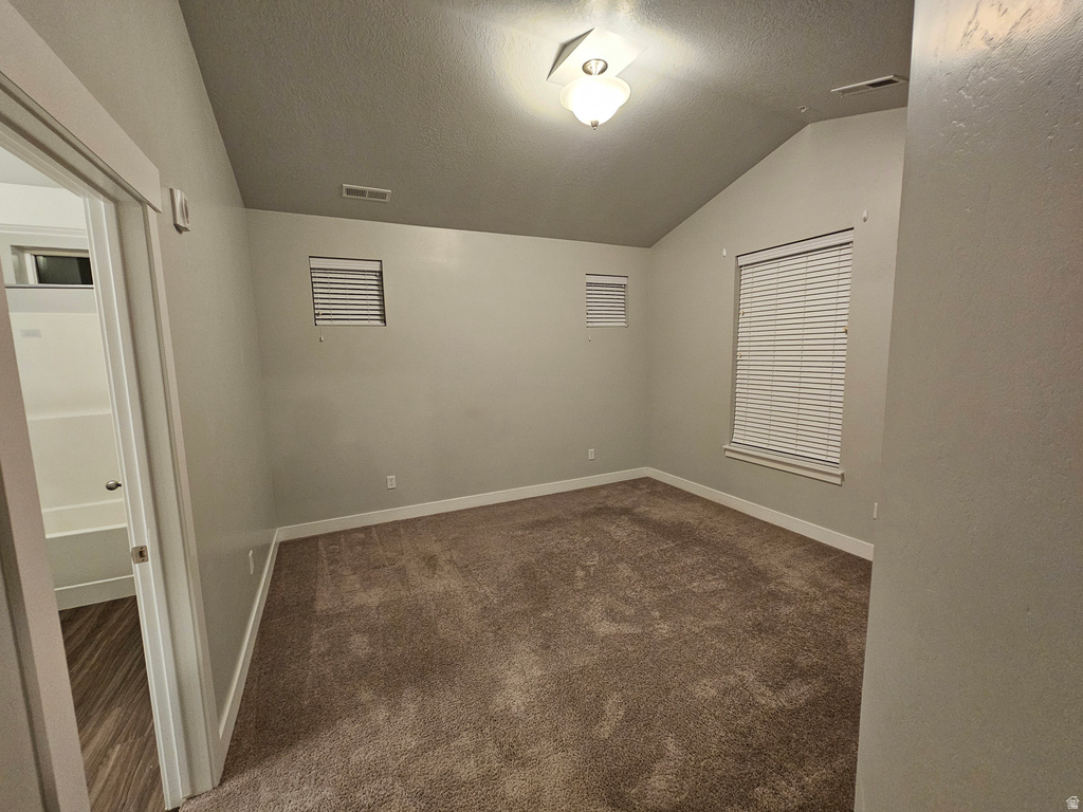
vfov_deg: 89.9
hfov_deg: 106.2
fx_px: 407
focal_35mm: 13
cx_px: 542
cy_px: 406
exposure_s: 1/30
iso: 500
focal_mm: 2.2
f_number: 2.2
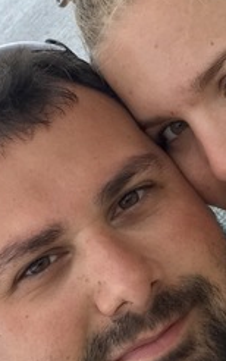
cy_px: 51
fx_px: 1043
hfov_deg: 12.3
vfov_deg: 19.3
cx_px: 77
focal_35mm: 106
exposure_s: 1/109
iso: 25
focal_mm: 2.87
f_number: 2.2
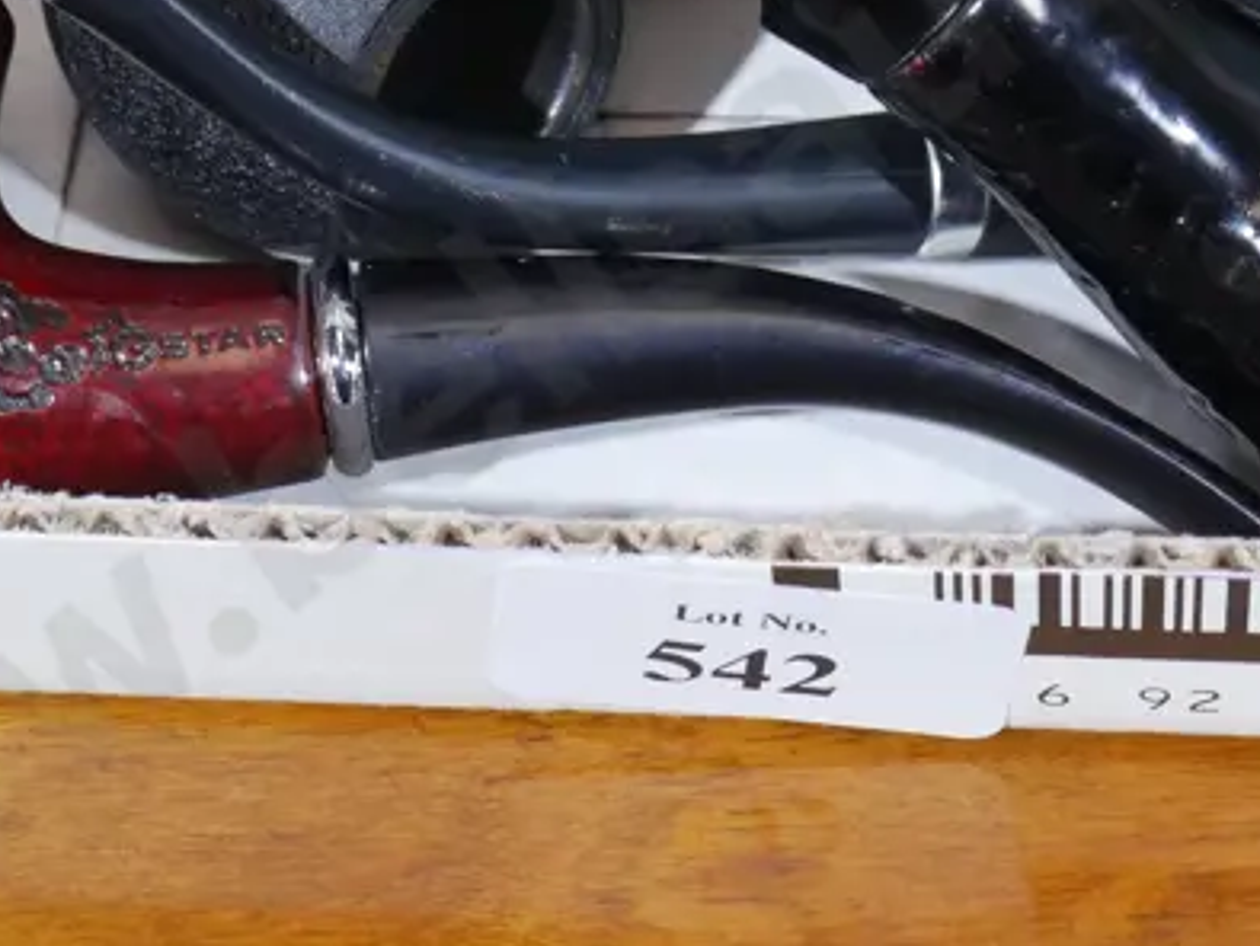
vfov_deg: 10.9
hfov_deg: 14.5
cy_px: 27
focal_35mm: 135
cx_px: 950
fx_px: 4917
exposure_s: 1/60
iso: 1250
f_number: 5.3
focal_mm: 26
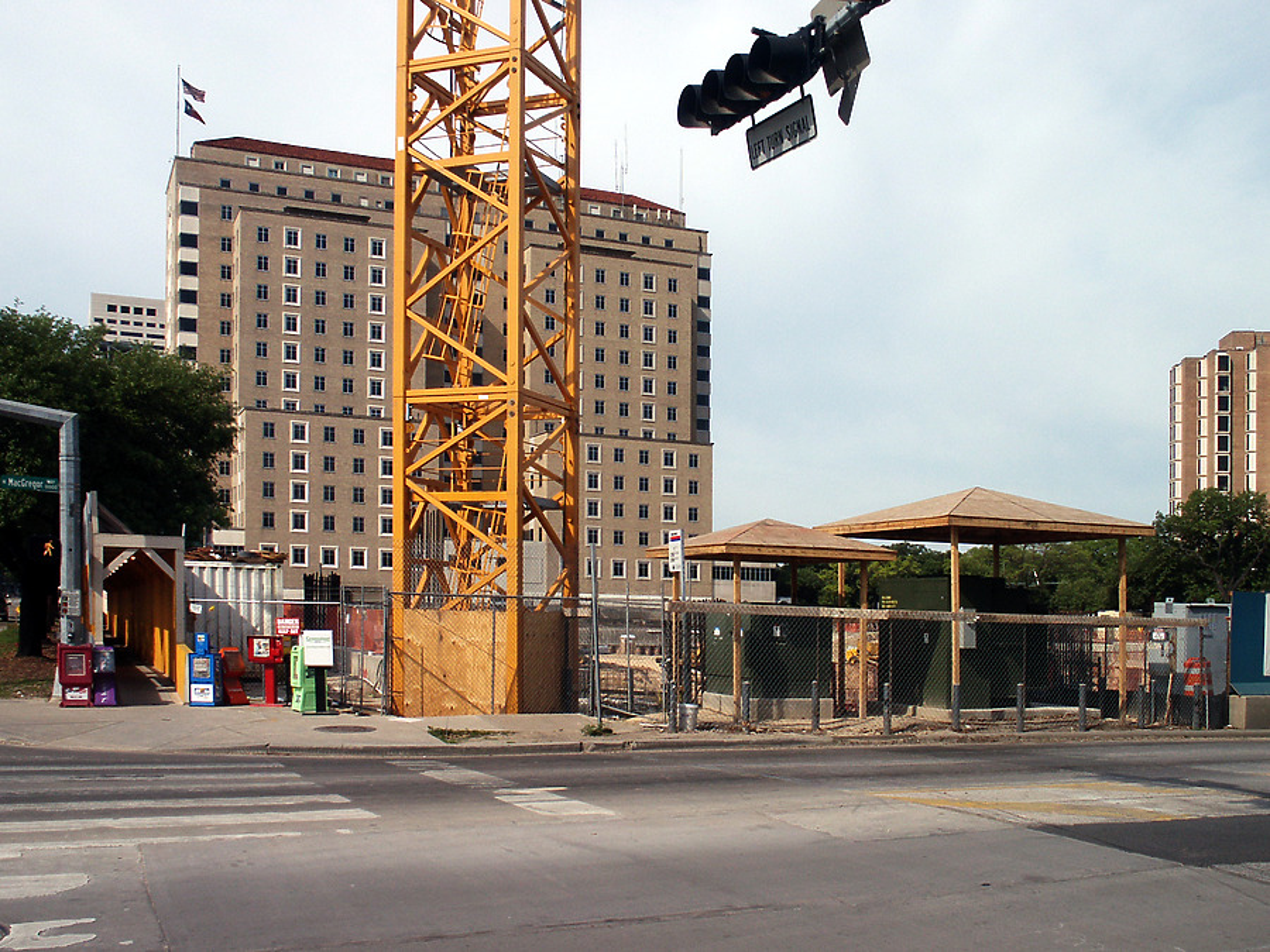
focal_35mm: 35
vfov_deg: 40.7
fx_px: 1284
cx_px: 635
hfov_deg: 52.6
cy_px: 476
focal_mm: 7.18
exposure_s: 1/500
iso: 64
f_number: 6.7
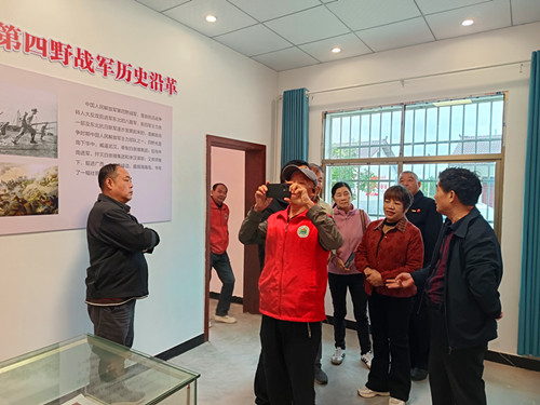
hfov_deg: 71.6
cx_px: 270
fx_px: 374
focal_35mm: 24
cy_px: 202
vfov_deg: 56.8
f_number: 1.75
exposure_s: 1/50
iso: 585
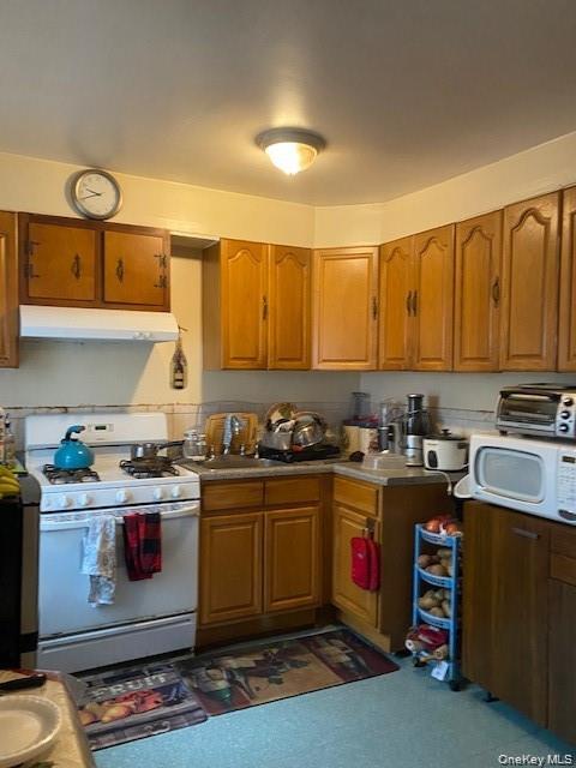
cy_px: 384
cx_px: 288
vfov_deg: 67.3
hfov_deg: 53.1
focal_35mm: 26
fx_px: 577
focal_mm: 4.25
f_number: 1.8
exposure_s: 1/60
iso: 400
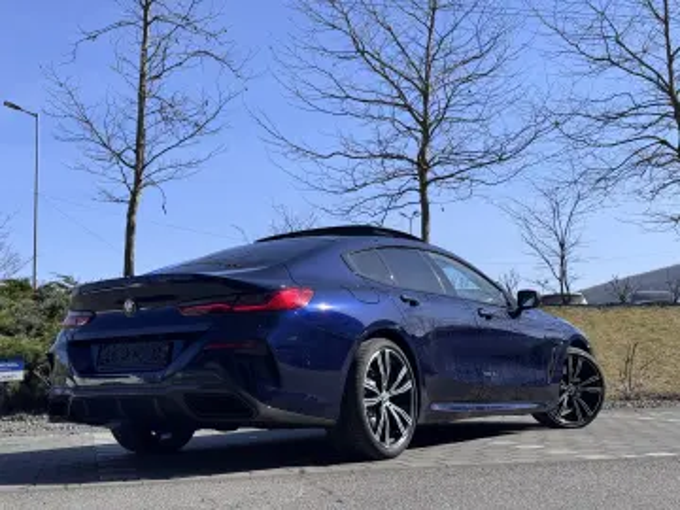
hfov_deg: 39.7
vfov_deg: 30.3
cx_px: 340
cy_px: 255
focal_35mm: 48
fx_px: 943
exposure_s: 1/4310
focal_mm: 6.76
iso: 64
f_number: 1.78
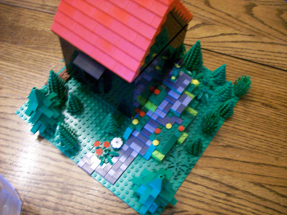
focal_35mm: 36
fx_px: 298
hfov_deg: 51.4
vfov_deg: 39.6
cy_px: 108
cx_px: 144
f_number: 2.7
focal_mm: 6
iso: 160
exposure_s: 1/8
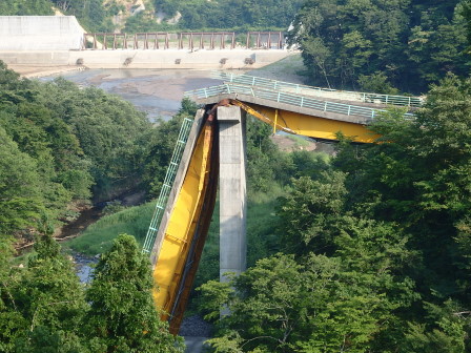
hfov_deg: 15.4
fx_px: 1742
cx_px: 236
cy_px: 176
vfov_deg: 11.6
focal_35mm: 128
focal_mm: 22.9
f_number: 5.3
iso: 125
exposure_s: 1/200
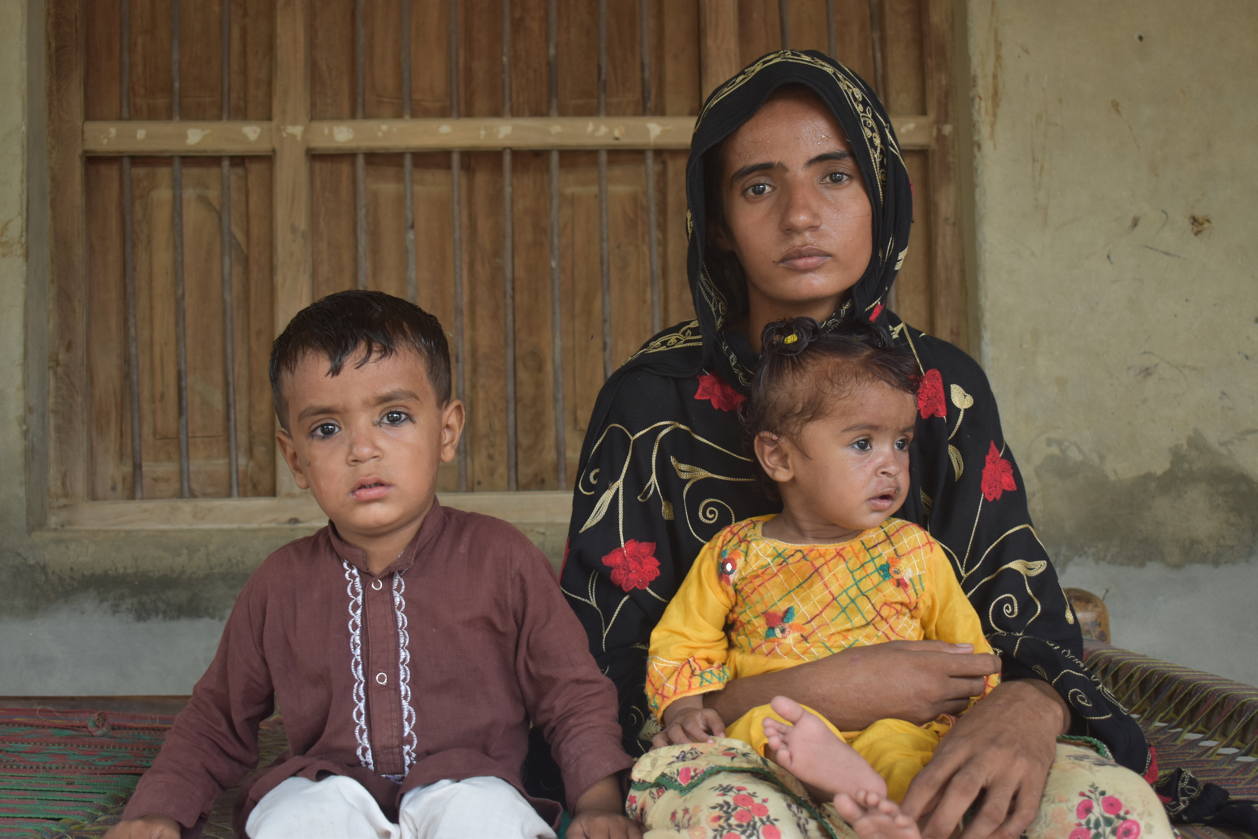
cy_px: 420
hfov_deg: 41.1
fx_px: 1677
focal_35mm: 48
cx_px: 629
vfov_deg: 28.1
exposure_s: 1/60
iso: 400
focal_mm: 32
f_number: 4.5
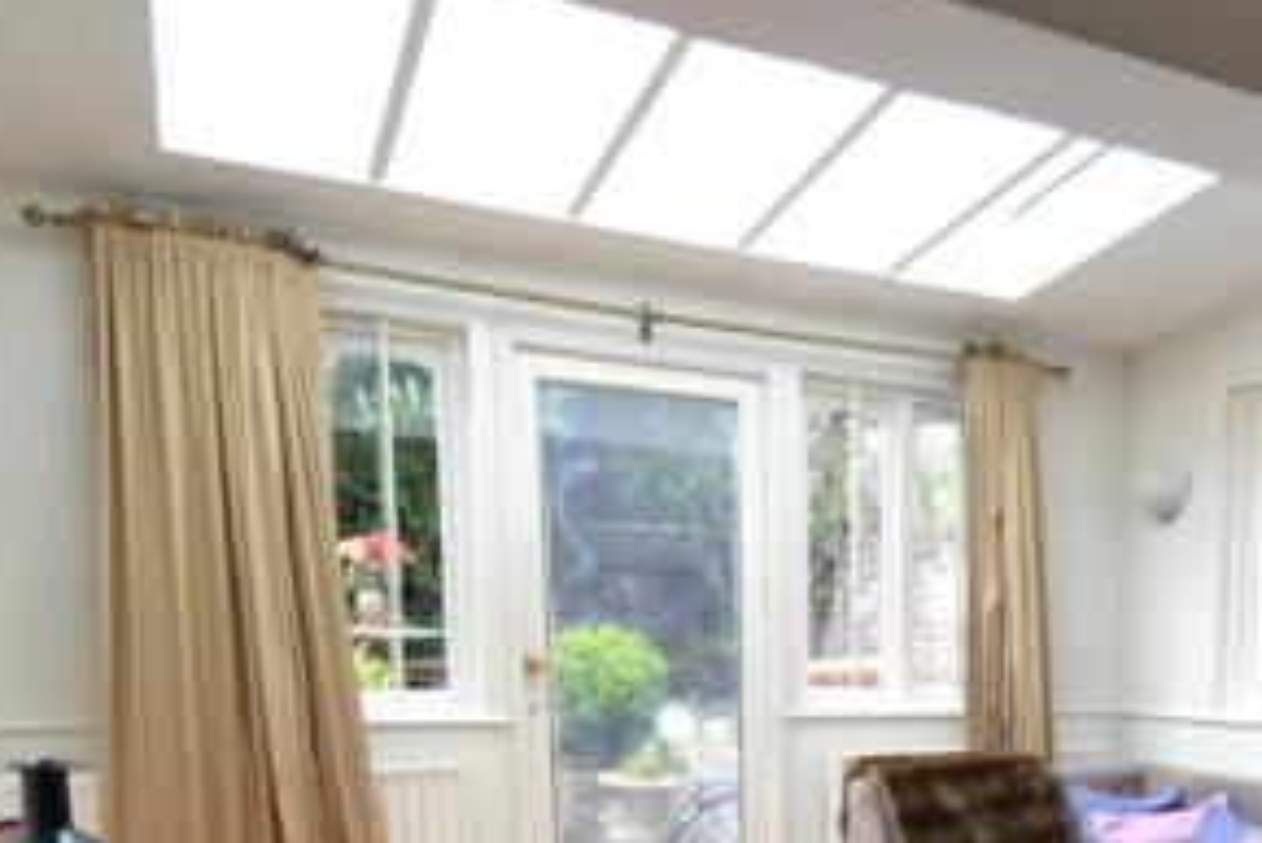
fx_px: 1192
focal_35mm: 34
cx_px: 980
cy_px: 797
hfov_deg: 52.7
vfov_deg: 36.0
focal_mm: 10
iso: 400
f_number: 4
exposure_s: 1/60
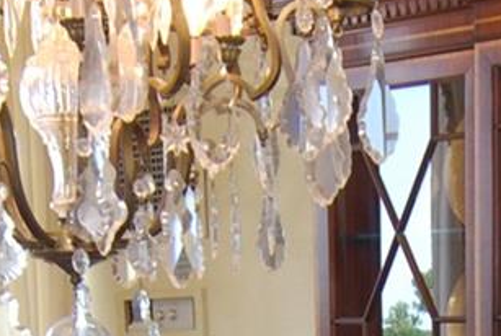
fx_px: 1673
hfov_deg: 17.0
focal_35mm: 120
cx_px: 359
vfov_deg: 10.5
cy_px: 675
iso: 200
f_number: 4
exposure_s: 1/60
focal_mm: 12
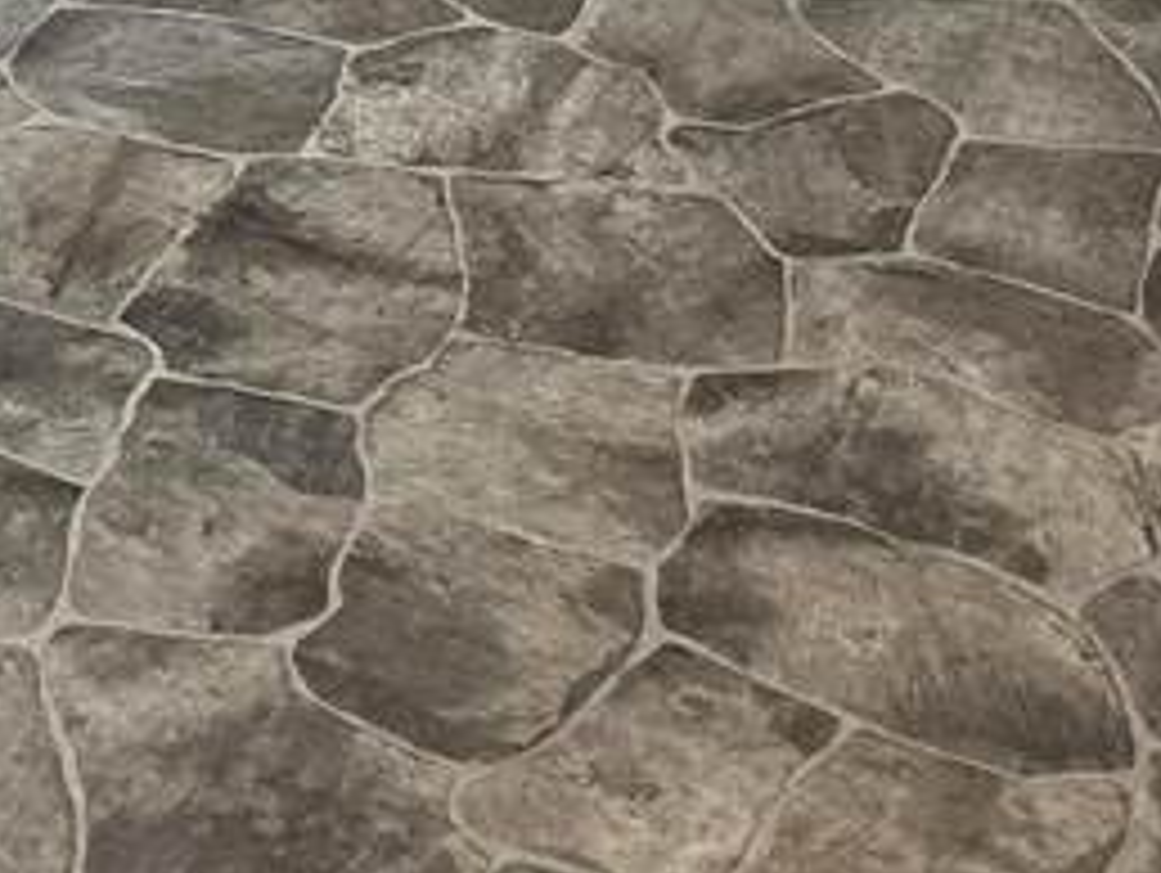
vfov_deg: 11.5
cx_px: -90
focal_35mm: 114
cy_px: -981
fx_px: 3827
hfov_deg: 16.8
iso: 250
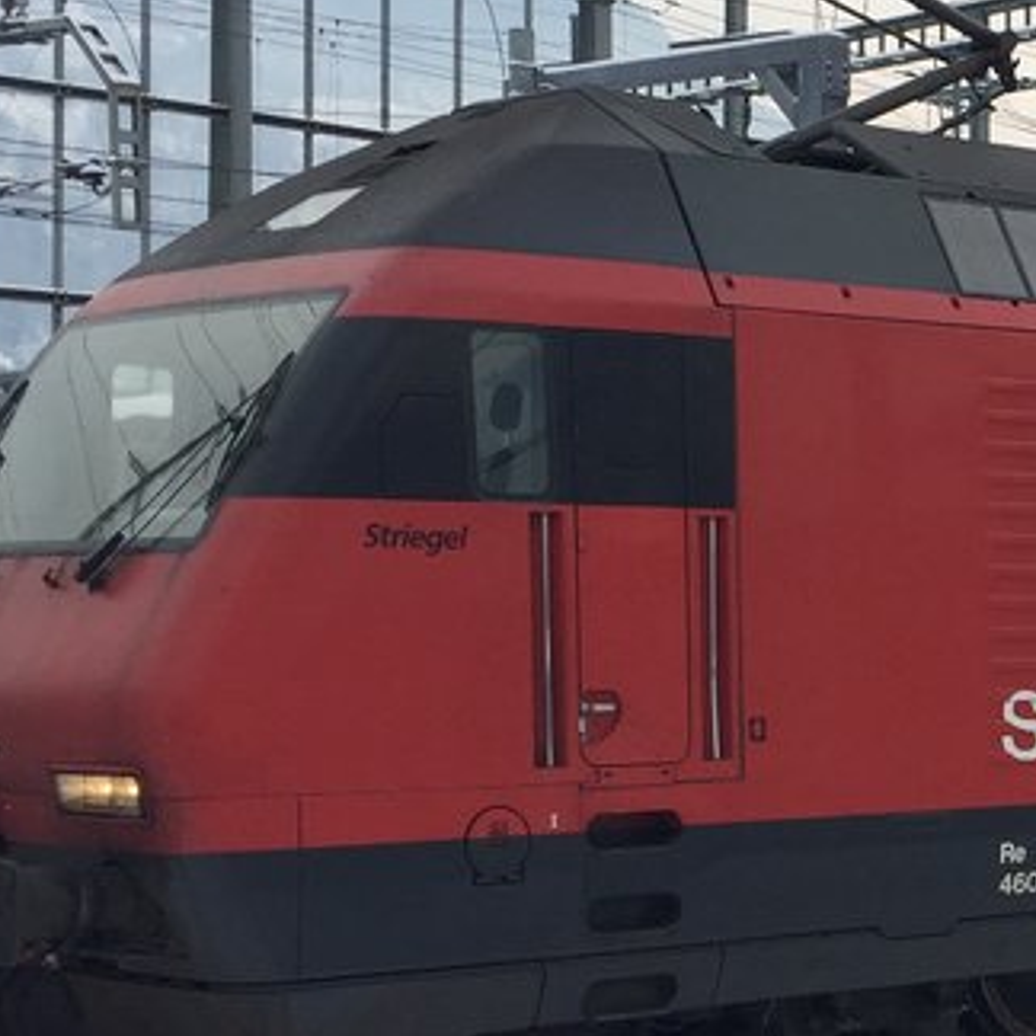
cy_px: 636
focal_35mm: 95
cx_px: 1423
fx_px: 3217
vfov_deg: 18.3
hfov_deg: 17.0
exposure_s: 1/388
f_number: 2.2
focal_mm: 4.15
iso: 32
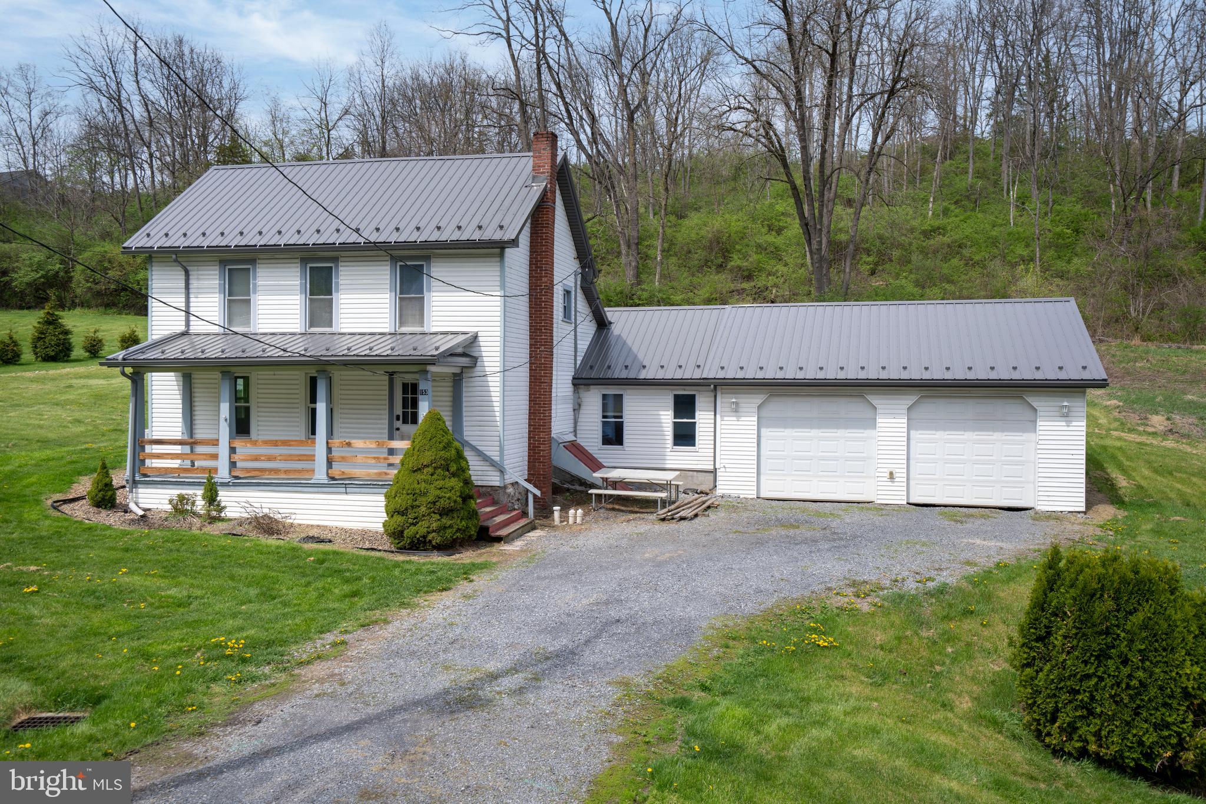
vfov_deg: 43.6
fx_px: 1005
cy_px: 402
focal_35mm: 30
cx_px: 603
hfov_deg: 61.9
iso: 100
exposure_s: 1/250
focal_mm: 30
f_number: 7.1
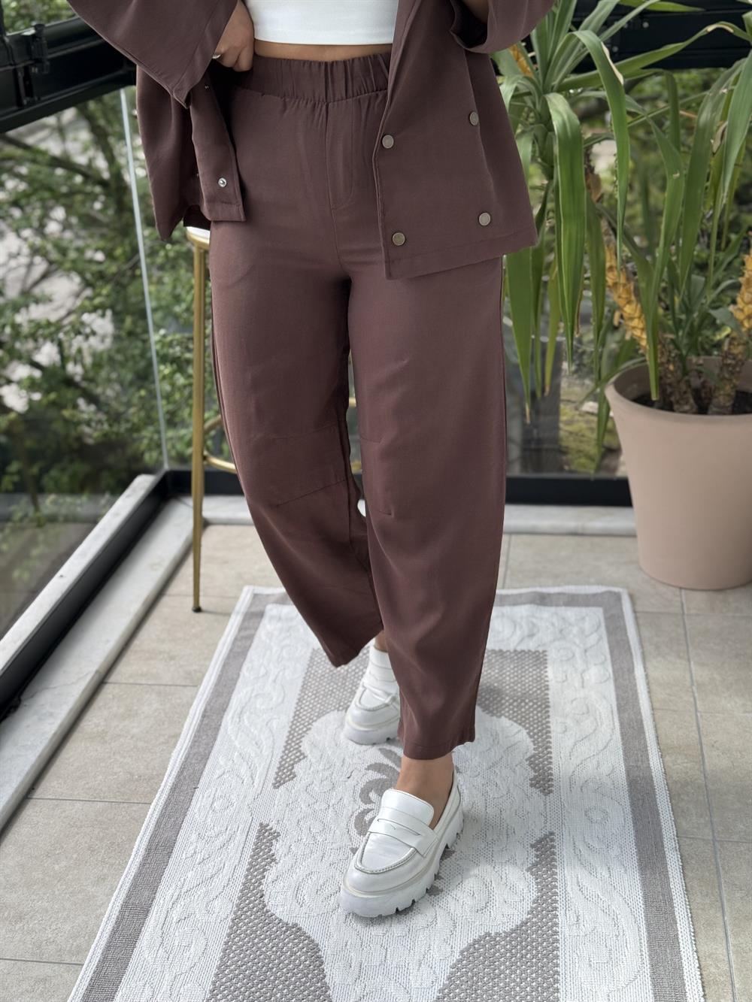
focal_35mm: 48
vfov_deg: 39.7
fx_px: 1390
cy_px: 501
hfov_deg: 30.3
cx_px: 376
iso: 80
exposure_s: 1/778
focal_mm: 6.76
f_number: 1.78
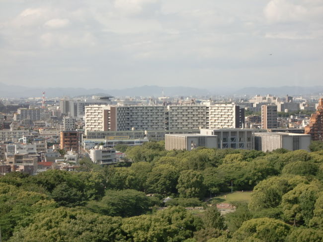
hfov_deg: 17.6
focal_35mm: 112
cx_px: 162
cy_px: 121
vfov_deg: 13.2
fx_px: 1045
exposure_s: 1/250
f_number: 5.8
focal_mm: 19.6
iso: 64
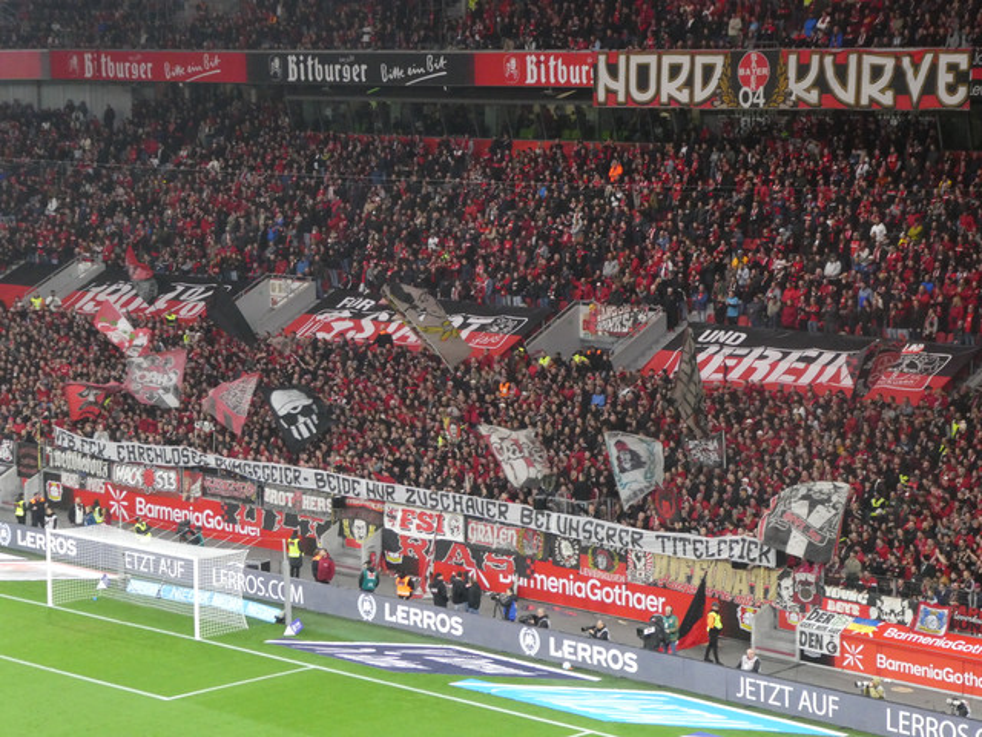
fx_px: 2553
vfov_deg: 16.4
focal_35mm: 90
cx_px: 491
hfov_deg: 21.8
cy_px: 368
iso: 640
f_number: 4.9
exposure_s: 1/80
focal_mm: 16.1
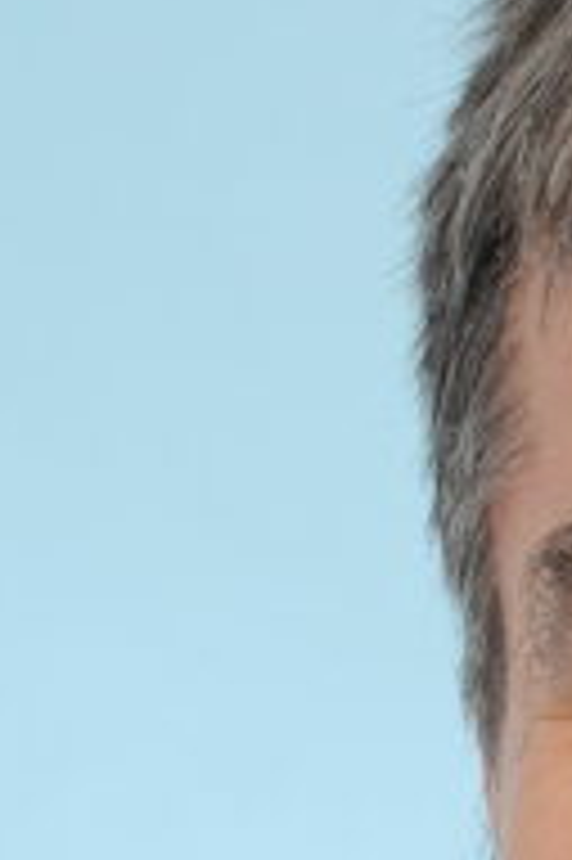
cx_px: 1119
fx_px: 14086
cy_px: 1153
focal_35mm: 590
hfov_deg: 2.3
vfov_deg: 3.5
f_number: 8
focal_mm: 110
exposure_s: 1/100
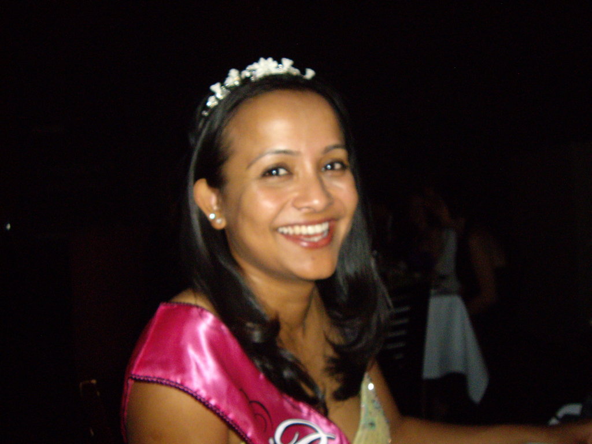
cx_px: 296
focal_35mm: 38
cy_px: 222
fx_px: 650
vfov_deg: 37.7
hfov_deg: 49.0
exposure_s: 1/40
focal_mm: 6.2
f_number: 2.7
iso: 400
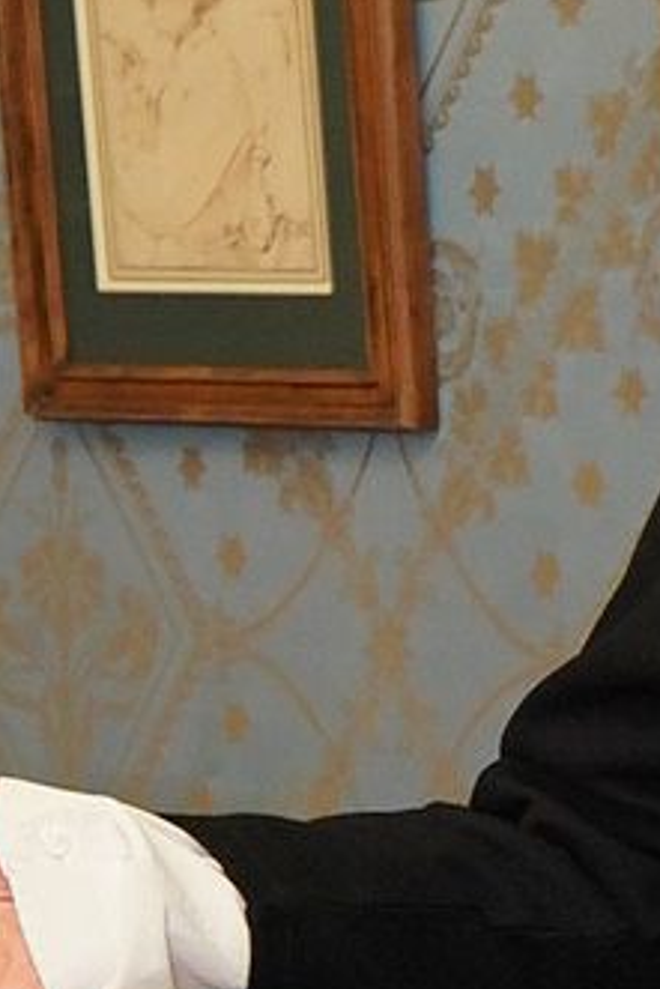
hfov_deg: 6.7
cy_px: 1392
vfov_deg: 9.9
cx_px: 1120
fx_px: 5549
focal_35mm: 202
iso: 1250
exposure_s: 1/200
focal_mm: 23
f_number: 3.2
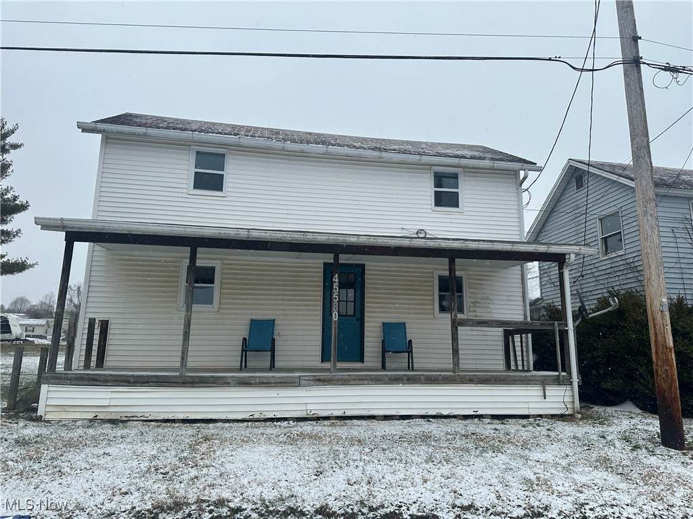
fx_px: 480
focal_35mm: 24
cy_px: 260
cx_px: 346
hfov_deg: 71.6
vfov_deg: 56.8
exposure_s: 1/1321
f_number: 1.78
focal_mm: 6.86
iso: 80
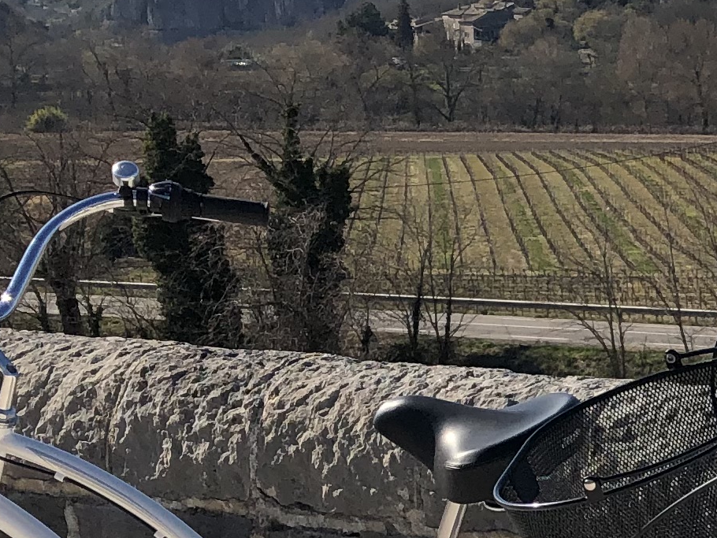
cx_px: 949
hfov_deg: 15.1
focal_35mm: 124
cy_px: 588
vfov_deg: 11.8
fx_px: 2569
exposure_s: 1/2088
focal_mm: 3.99
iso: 20
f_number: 1.8
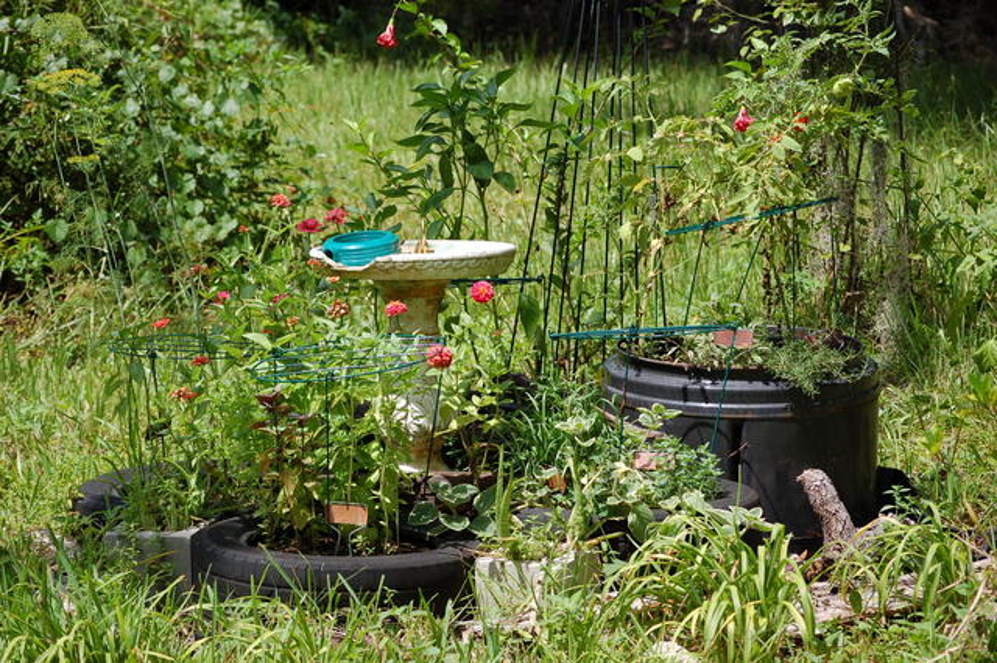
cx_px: 498
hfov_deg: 16.1
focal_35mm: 128
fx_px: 3529
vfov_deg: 10.7
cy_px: 332
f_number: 6.3
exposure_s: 1/640
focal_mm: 85
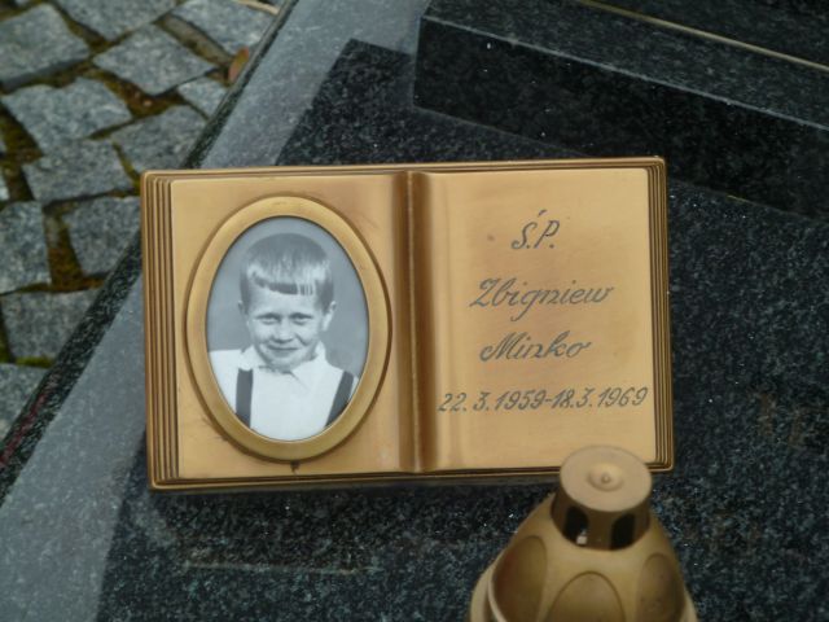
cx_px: 414
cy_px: 311
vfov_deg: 8.2
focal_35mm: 182
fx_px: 4359
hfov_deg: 10.9
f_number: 4.5
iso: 80
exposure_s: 1/160
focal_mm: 29.9
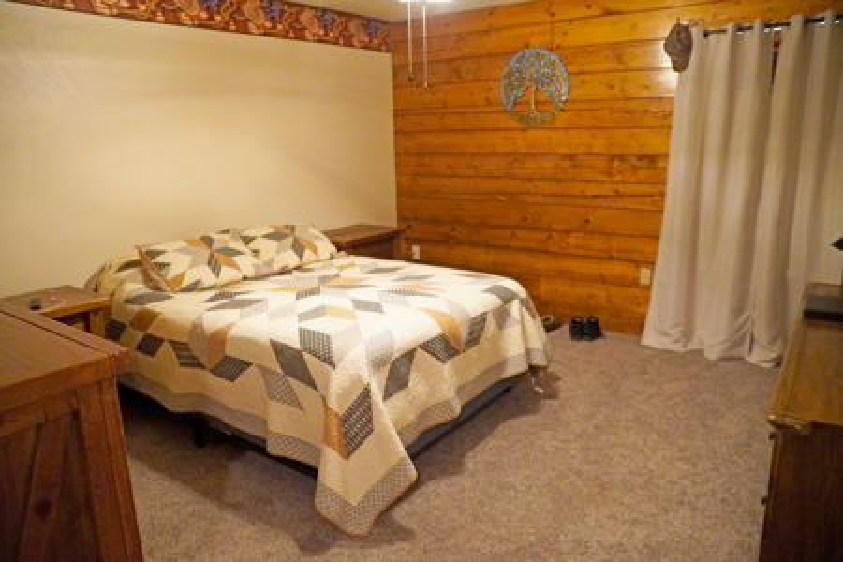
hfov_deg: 70.4
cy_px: 281
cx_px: 422
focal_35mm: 26
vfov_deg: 50.4
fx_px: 597
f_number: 4
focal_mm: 17
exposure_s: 1/100
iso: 6400
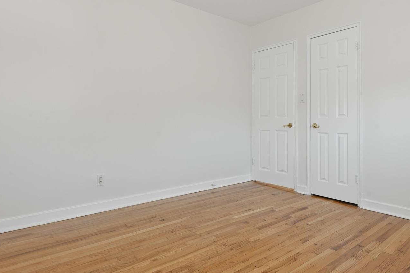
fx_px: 273
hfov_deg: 73.1
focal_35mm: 24
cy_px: 121
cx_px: 242
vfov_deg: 53.0
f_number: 11
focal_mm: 15
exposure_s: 1/8
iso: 250
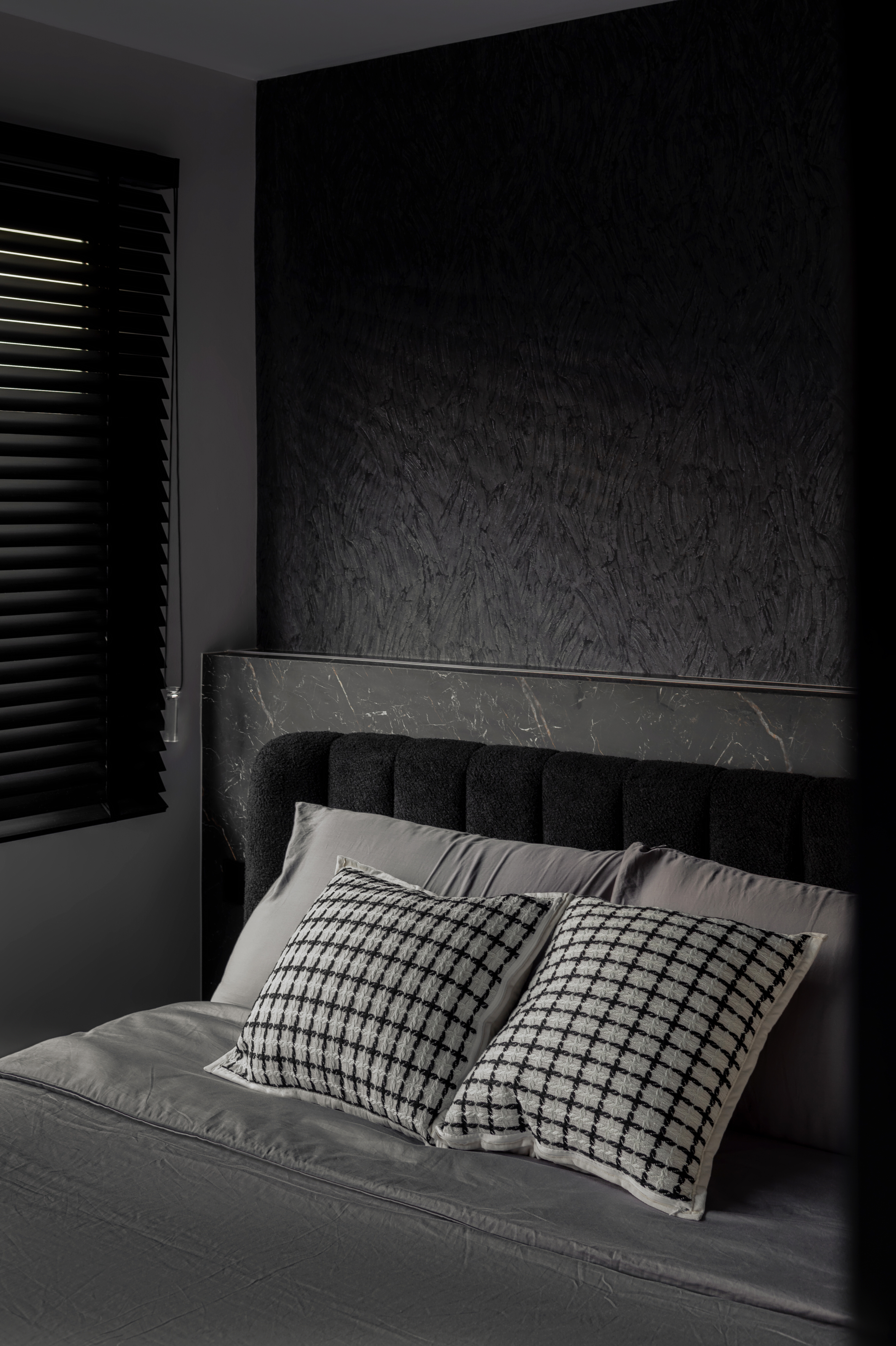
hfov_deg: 29.8
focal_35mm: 45
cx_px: 448
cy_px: 673
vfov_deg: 43.6
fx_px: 1682
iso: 50
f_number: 9.5
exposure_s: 1/1.25
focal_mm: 45
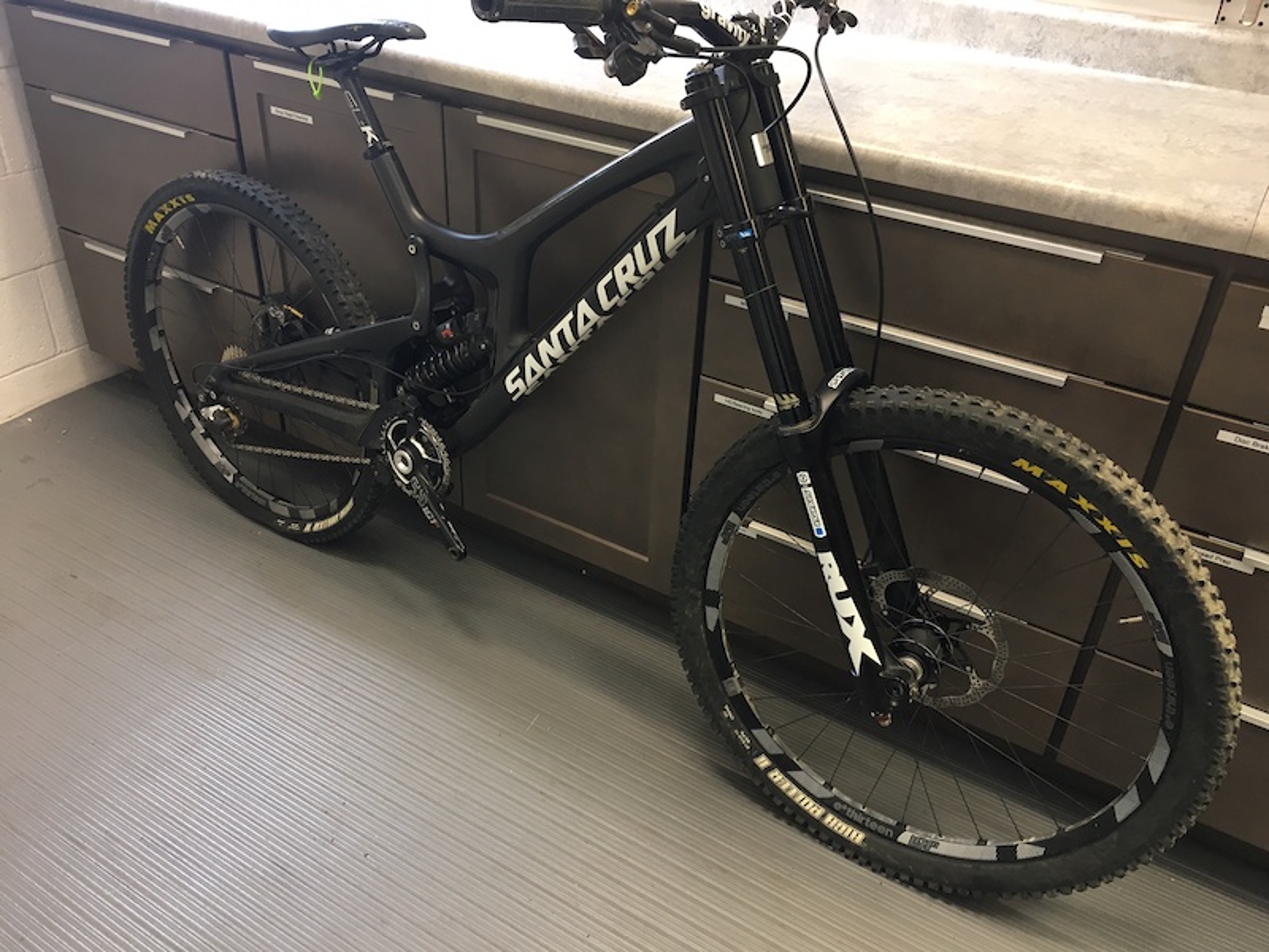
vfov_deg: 48.2
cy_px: 476
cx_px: 634
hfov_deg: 61.7
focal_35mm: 29
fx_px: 1063
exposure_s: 1/30
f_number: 2.2
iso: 64
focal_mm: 4.15
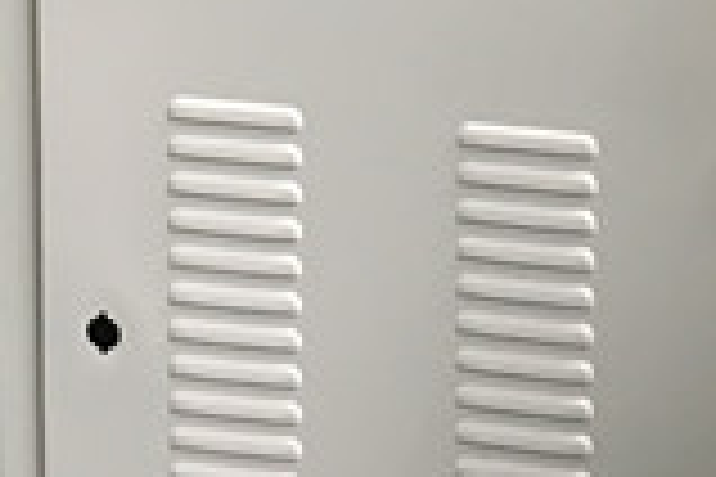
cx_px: 288
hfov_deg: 13.5
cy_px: -490
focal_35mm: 152
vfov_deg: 8.5
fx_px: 3023
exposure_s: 1/33
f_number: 2.2
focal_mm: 4.15
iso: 80
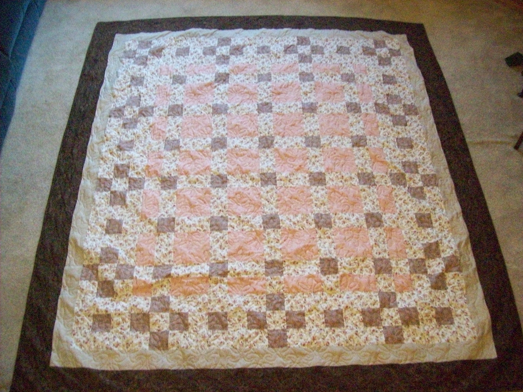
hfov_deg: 51.4
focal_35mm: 36
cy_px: 196
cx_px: 262
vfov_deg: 39.6
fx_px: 544
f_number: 2.7
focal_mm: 6
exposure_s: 1/128
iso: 724
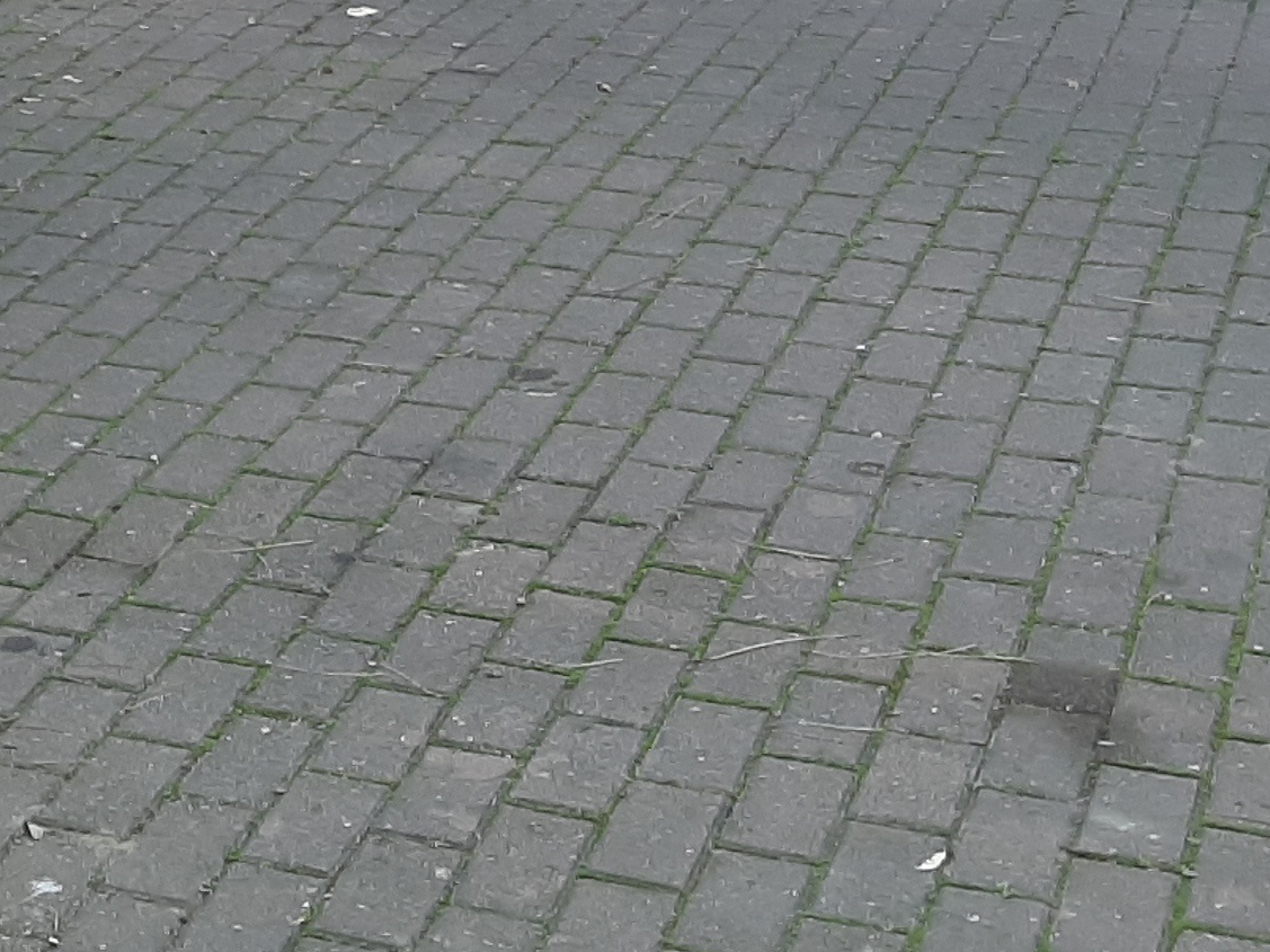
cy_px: -606
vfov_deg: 14.5
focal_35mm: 93
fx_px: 3412
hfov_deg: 19.5
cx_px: -375
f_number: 1.7
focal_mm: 3.93
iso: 40
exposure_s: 1/237
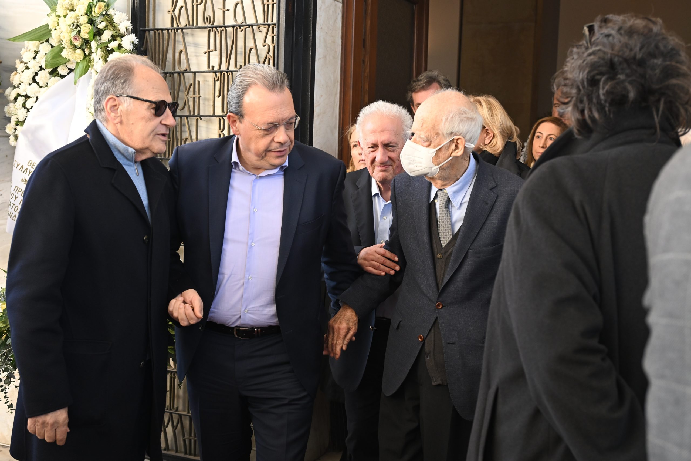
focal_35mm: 43
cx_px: 346
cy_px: 230
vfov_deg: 31.2
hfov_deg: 45.4
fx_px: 825
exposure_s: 1/400
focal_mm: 43
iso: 1100
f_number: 4.5
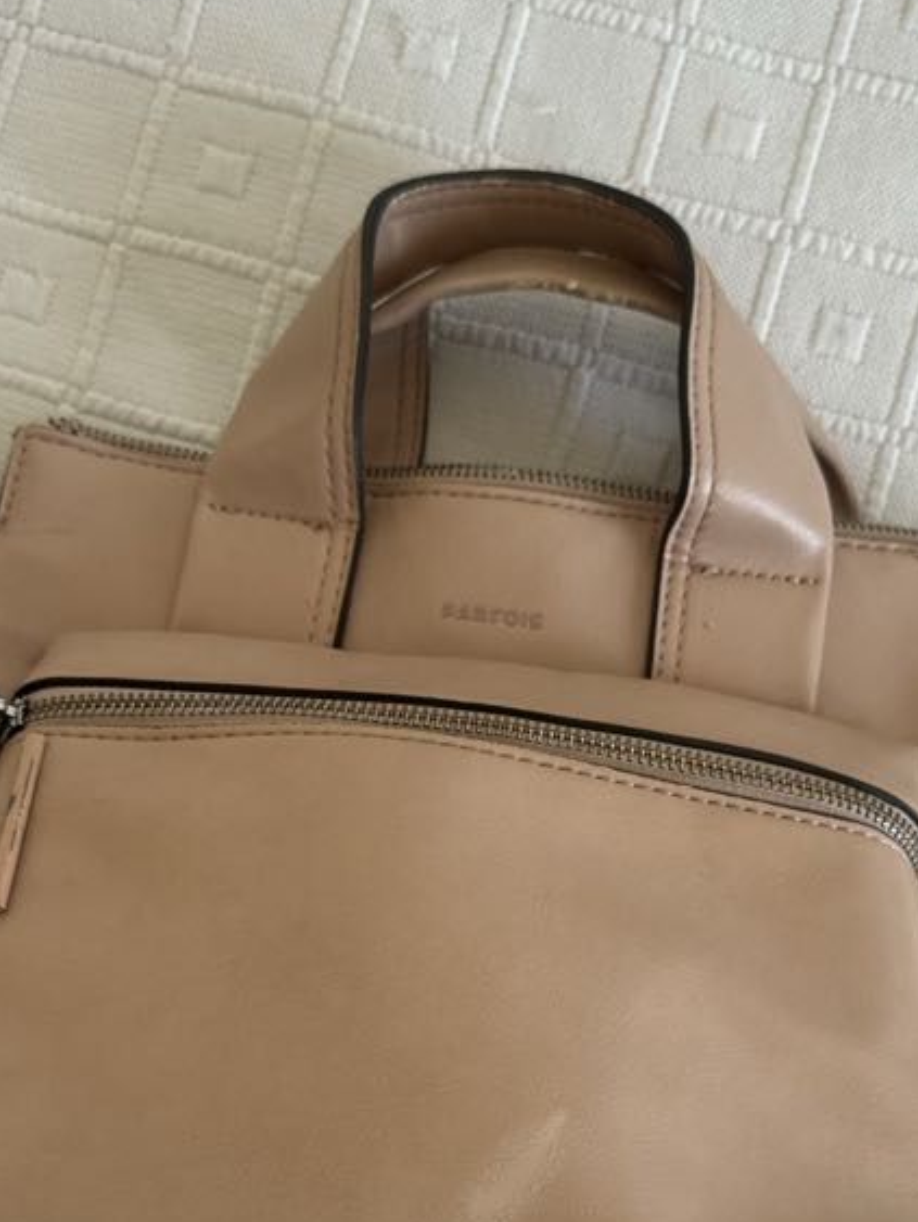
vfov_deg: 40.0
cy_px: 929
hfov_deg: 31.4
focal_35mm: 46
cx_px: 558
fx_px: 1625
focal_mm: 6.76
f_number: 1.78
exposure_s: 1/121
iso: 64
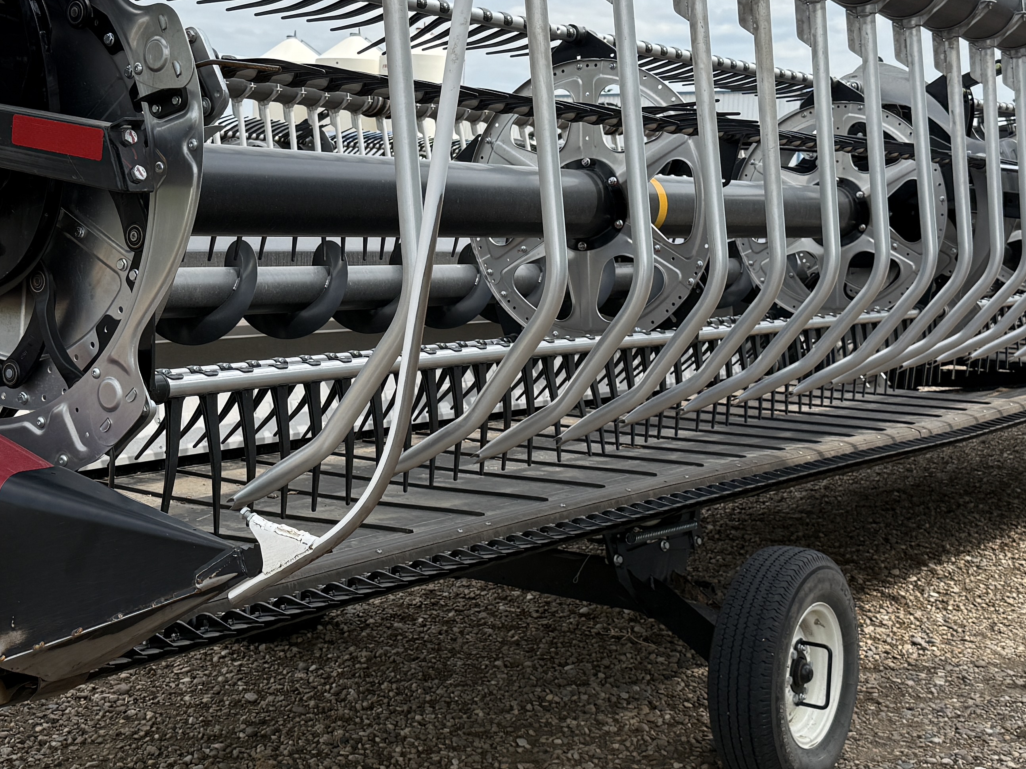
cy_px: 298
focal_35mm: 53
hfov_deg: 36.1
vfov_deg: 27.4
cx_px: 428
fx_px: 1571
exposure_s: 1/3759
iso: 80
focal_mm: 6.76
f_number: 1.78
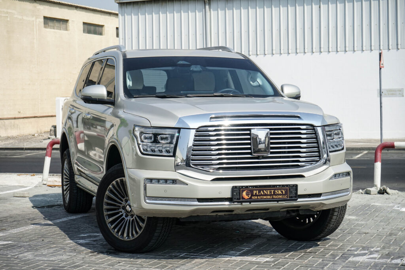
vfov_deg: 19.5
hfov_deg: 28.8
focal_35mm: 70
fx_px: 788
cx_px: 202
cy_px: 135
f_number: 10
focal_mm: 70
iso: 500
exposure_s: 1/1000
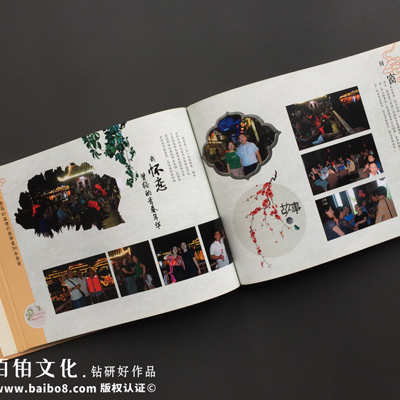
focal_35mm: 35
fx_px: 458
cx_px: 210
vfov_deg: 47.2
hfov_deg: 47.2
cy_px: 197
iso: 32
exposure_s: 1/100
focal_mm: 4.15
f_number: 2.2
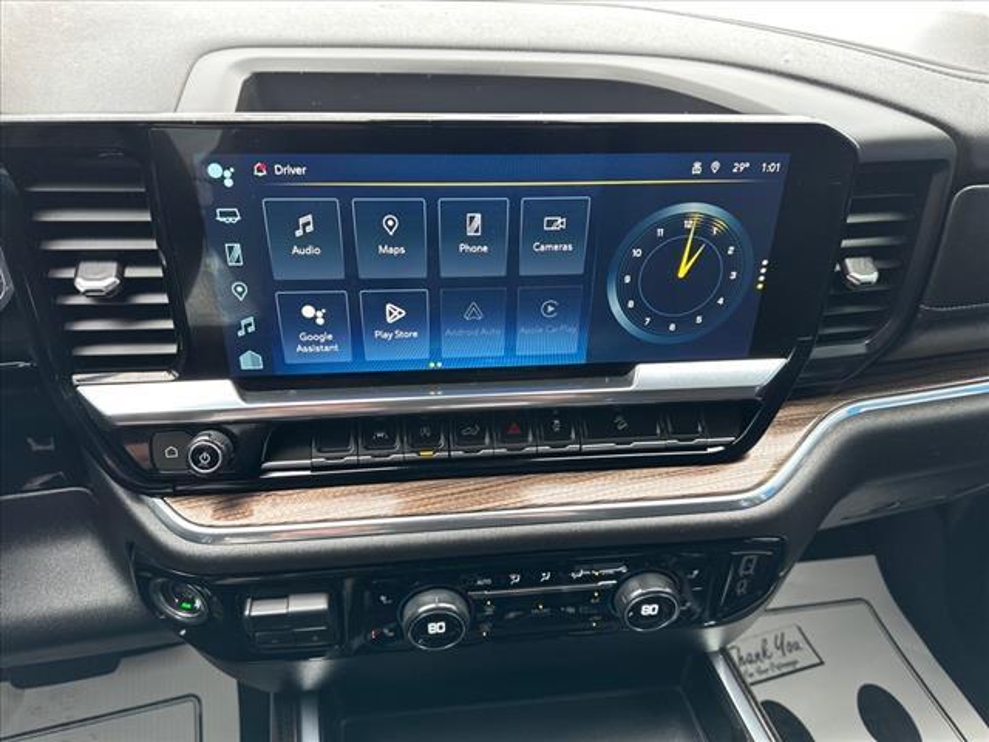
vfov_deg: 56.8
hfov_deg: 71.6
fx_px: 686
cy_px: 371
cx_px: 494
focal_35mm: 24
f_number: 1.78
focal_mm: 6.86
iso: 250
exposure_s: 1/60
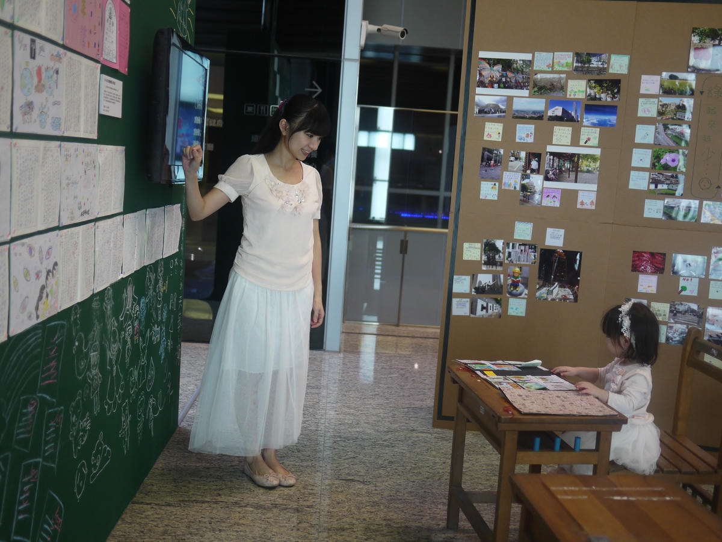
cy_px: 271
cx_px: 361
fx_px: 834
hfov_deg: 46.8
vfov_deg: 36.0
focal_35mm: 40
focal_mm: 20
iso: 250
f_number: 1.7
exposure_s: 1/60
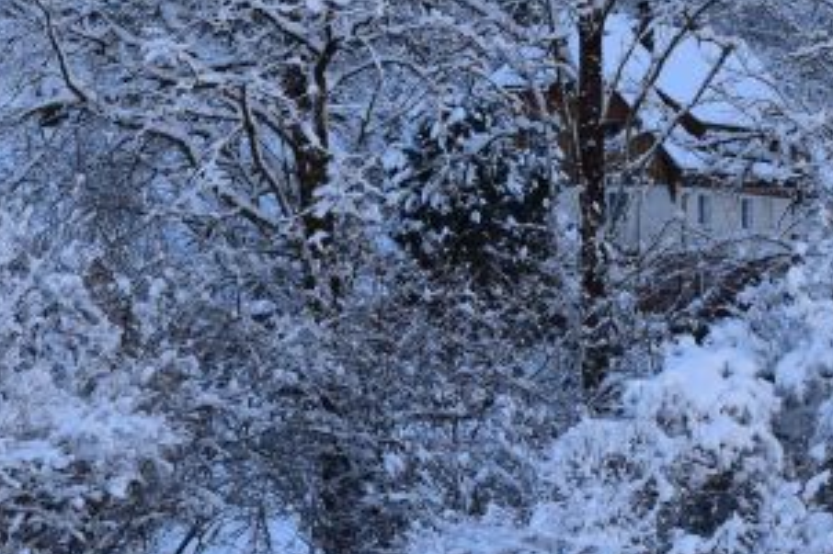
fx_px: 3515
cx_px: 345
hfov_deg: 13.5
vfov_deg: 9.0
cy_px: 52
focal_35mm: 152
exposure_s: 1/400
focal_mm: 34
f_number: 11
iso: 400
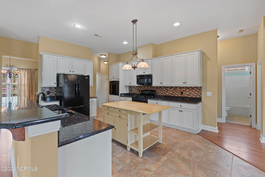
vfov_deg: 77.3
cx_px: 132
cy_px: 88
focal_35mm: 15
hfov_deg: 100.4
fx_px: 110
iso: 100
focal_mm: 10
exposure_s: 1/2
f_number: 4.5
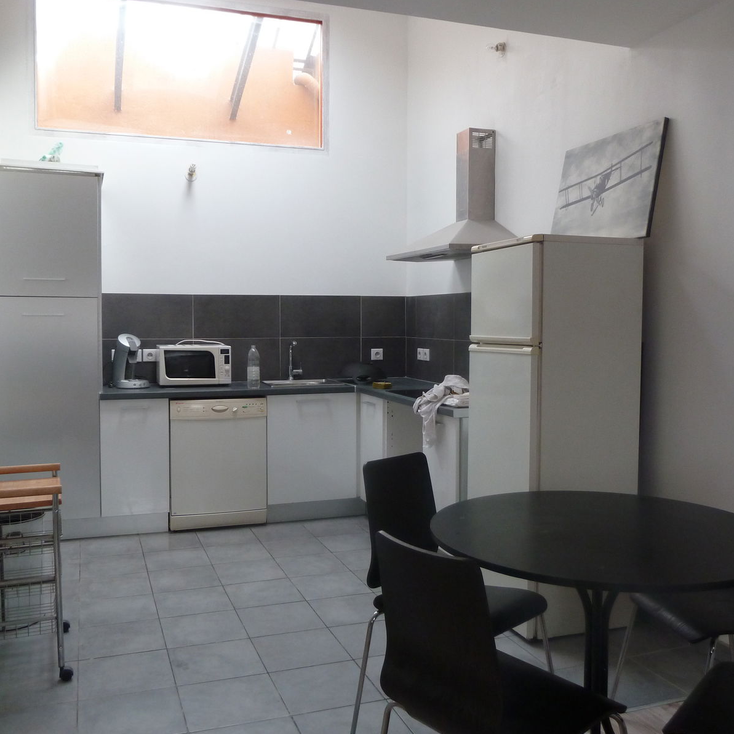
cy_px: 366
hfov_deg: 51.1
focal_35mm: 32
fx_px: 768
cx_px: 343
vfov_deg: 51.1
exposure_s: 1/30
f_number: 3.3
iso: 200
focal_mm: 4.4
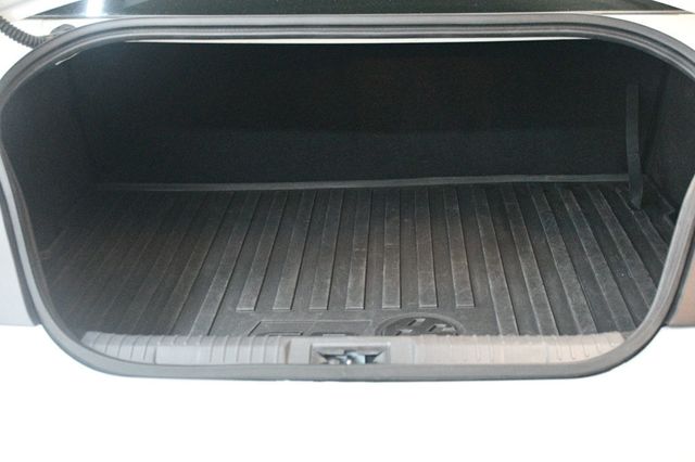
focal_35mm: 51
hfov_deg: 38.9
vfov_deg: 26.5
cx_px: 348
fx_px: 984
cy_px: 231
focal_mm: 34
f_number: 4.2
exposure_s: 1/60
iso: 9000
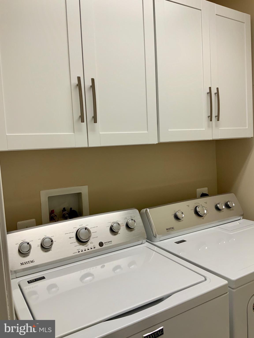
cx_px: 127
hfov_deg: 48.2
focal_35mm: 29
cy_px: 169
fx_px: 284
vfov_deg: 61.7
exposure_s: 1/120
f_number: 1.8
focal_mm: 3
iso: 50
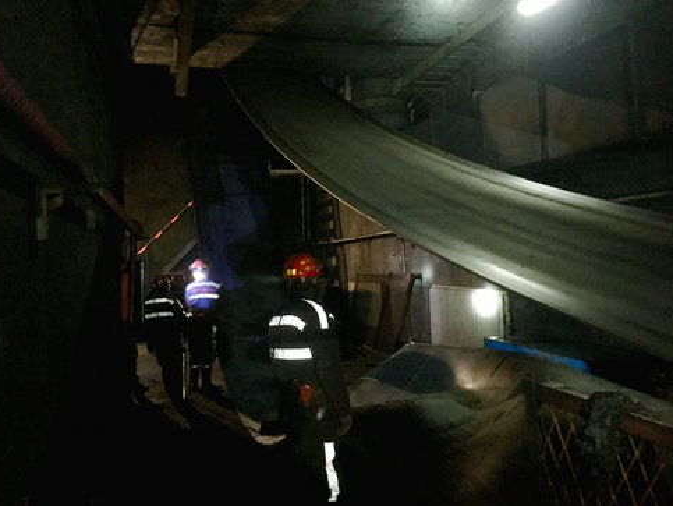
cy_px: 250
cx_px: 330
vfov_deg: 46.9
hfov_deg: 59.9
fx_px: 584
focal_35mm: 30
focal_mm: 4.15
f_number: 2.2
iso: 500
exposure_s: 1/4
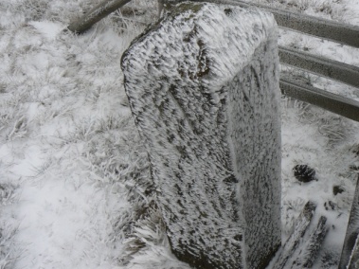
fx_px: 425
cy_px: 131
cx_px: 188
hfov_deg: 45.8
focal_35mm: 41
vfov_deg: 35.1
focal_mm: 6
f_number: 5.6
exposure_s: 1/200
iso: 80
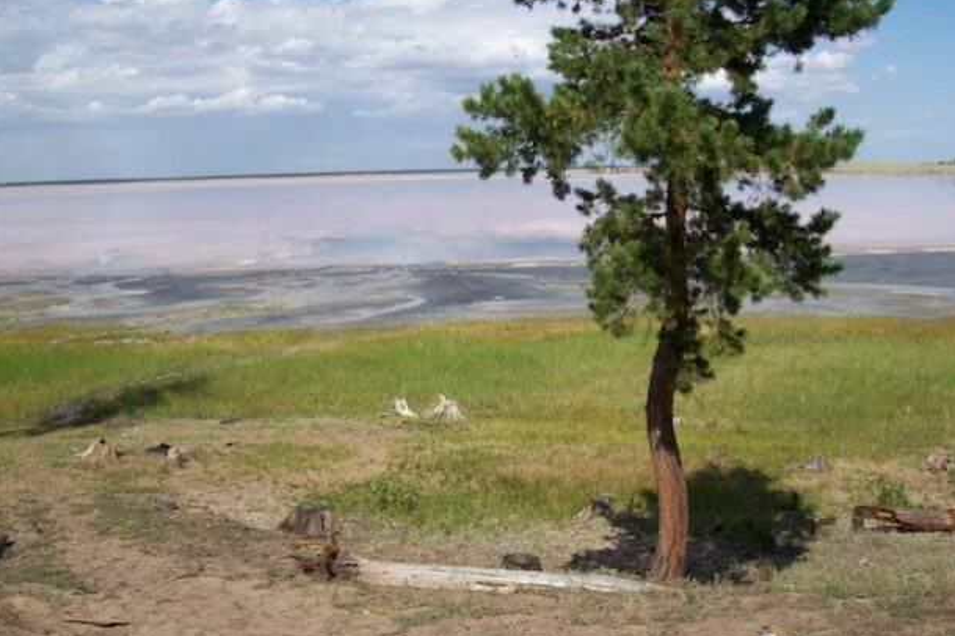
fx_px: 1008
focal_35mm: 38
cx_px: 478
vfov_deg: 35.0
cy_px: 280
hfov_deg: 50.7
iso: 80
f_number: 4.8
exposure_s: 1/759
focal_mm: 6
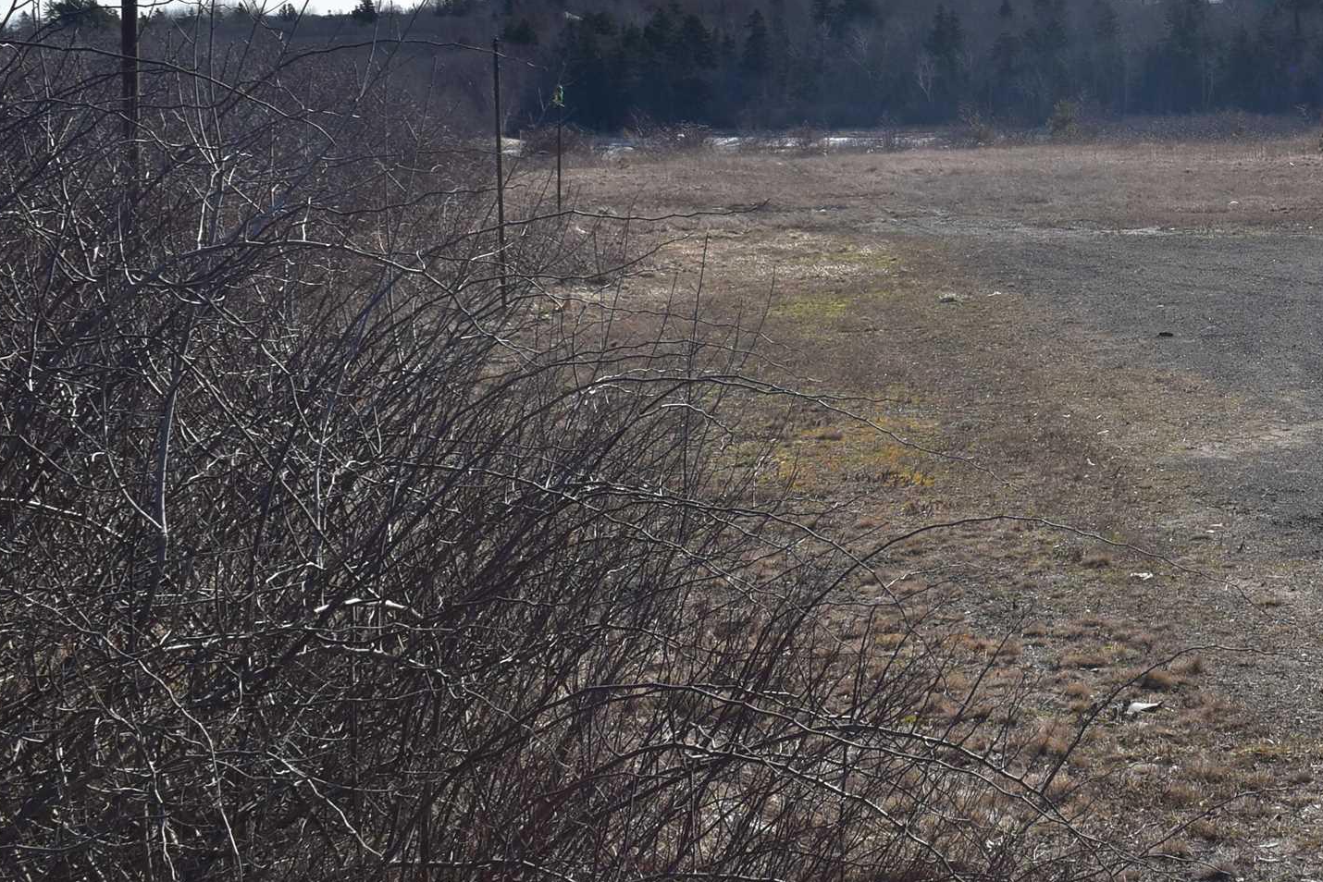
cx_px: 1230
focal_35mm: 58
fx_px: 2132
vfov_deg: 23.1
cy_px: 191
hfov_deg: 32.5
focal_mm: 18
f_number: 11
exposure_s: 1/500
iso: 280
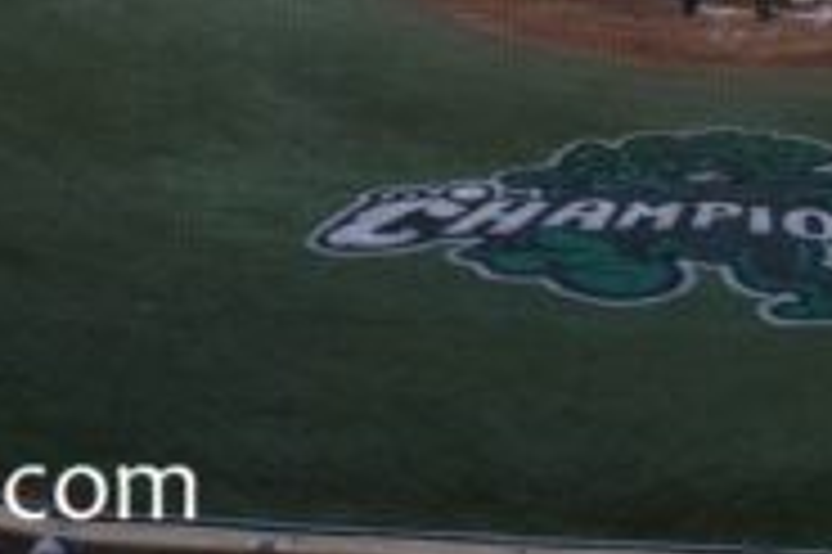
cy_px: -583
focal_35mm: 112
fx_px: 2586
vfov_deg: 11.0
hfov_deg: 17.9
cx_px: 778
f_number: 5.6
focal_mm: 18
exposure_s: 1/125
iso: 160
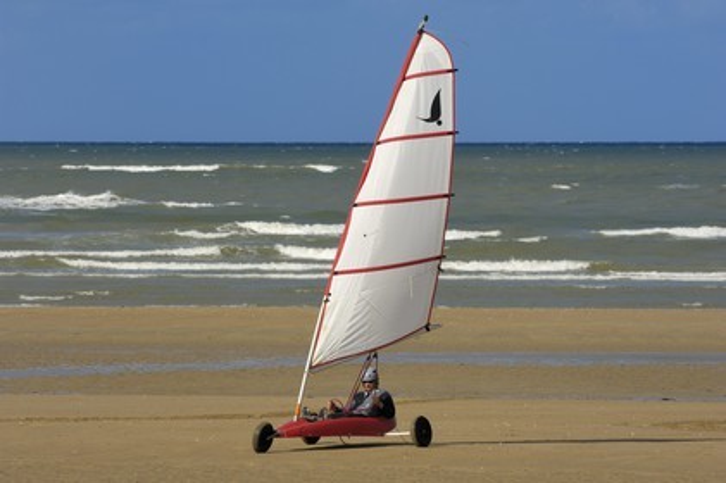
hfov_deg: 6.9
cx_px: 363
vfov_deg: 4.6
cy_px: 242
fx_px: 6045
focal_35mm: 300
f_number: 6
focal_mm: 200
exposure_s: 1/640
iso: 100
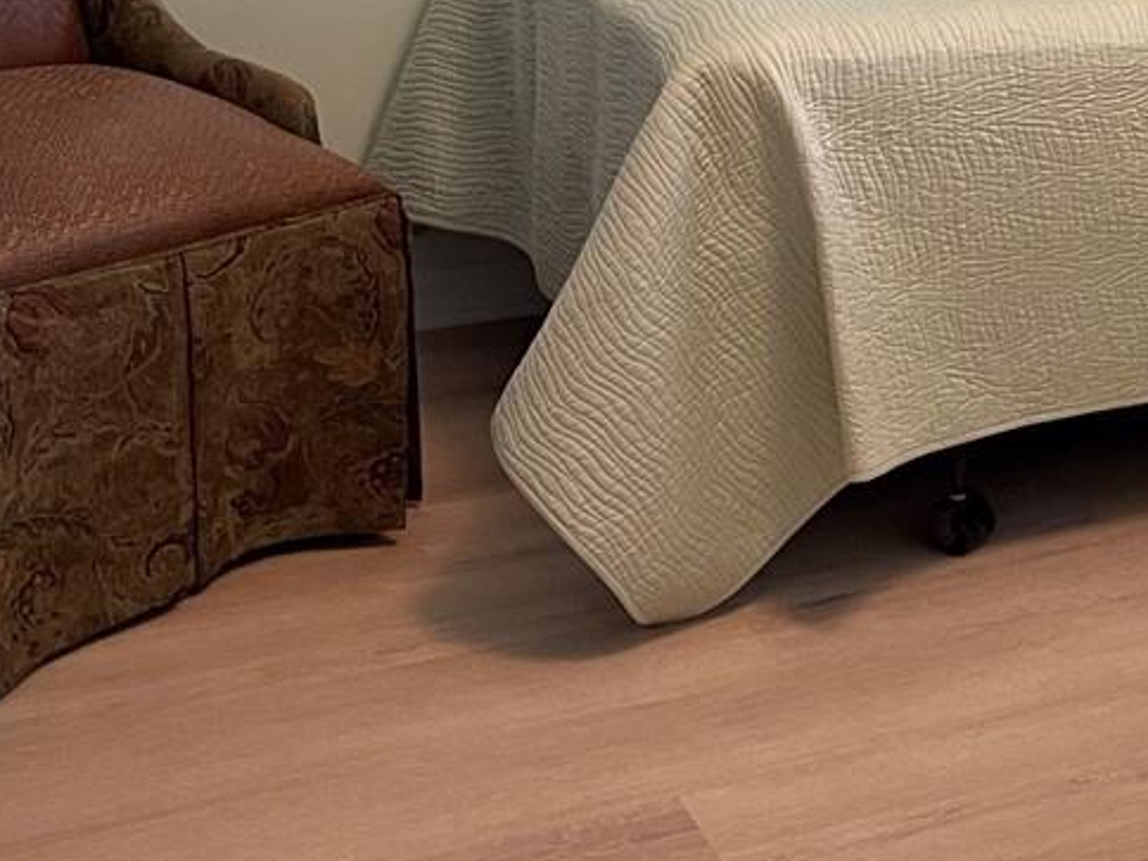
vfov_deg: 16.6
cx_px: 1383
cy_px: -109
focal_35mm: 86
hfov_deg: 21.2
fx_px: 2852
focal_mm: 4.2
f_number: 1.6
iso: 80
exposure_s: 1/60
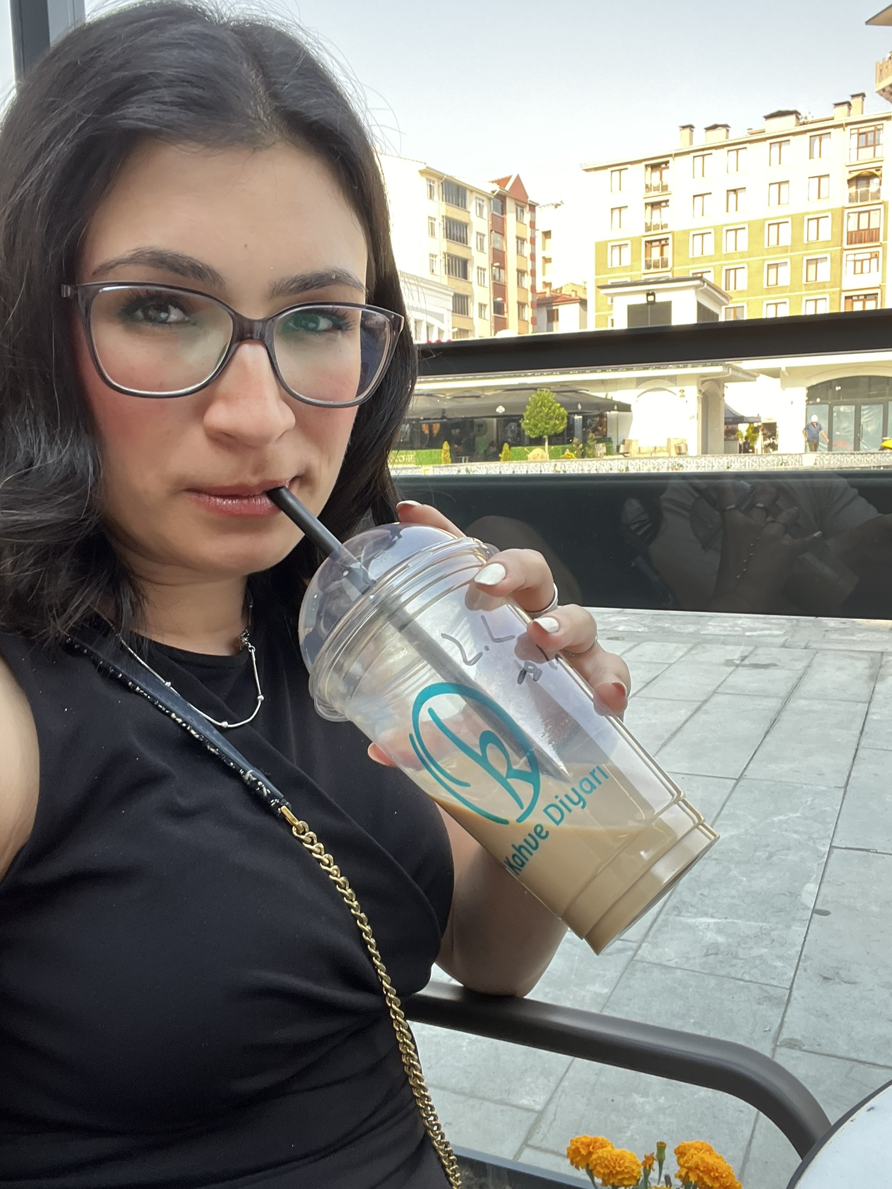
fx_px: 1031
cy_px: 594
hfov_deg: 46.8
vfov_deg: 60.0
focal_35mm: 30
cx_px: 446
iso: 80
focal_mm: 2.71
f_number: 2.2
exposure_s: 1/121
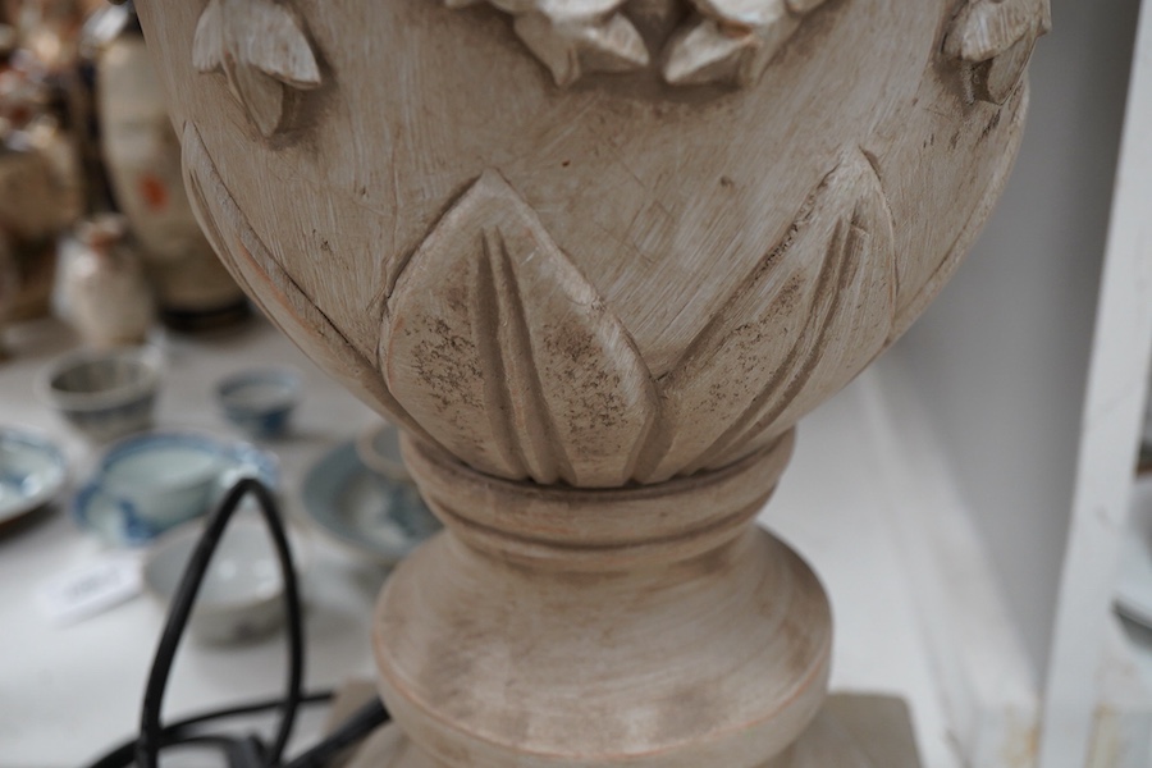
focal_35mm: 45
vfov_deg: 29.9
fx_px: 1440
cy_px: 384
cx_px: 576
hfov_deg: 43.6
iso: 1250
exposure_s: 1/125
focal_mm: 30
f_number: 8
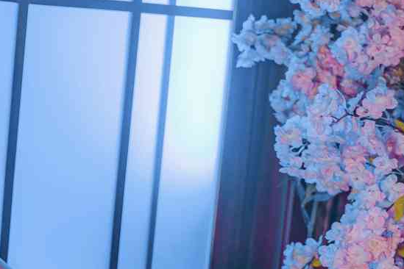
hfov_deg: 19.4
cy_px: 140
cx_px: -152
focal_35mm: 95
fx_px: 1066
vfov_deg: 14.4
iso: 400
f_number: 2.8
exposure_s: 1/60
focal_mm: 29
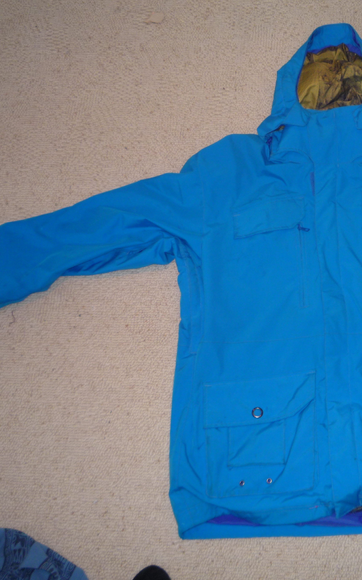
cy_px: 290
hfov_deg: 28.6
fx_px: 679
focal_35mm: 43
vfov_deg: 46.2
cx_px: 329
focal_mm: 5.2
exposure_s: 1/30
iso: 100
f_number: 3.3
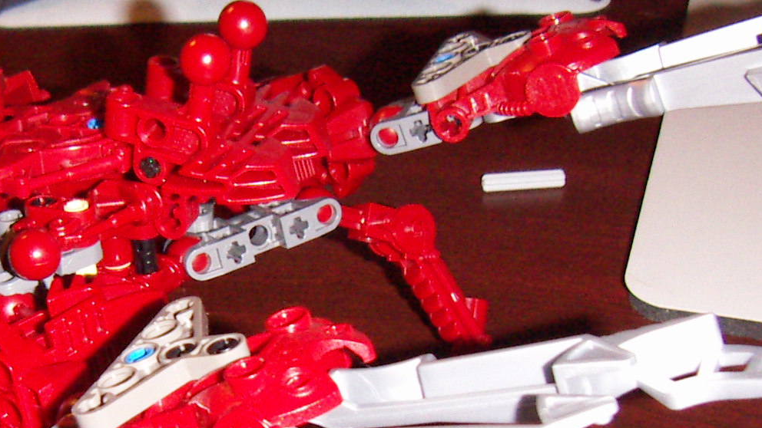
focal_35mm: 81
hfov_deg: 25.5
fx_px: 1637
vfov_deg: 14.9
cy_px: 301
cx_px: 106
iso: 200
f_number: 6.7
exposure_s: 1/50
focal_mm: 4.7
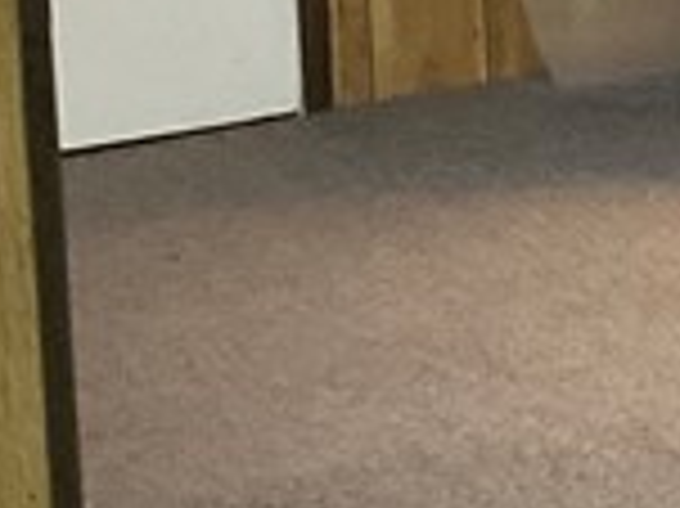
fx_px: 3867
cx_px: 1333
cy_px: -121
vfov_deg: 7.5
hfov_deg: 9.4
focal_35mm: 197
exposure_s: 1/30
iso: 320
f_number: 1.8
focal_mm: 3
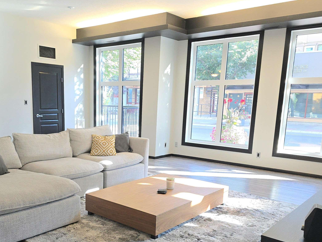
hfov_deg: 53.5
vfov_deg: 41.3
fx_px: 316
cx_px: 126
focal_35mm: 34
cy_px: 160
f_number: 1.7
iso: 125
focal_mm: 6.3
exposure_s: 1/120
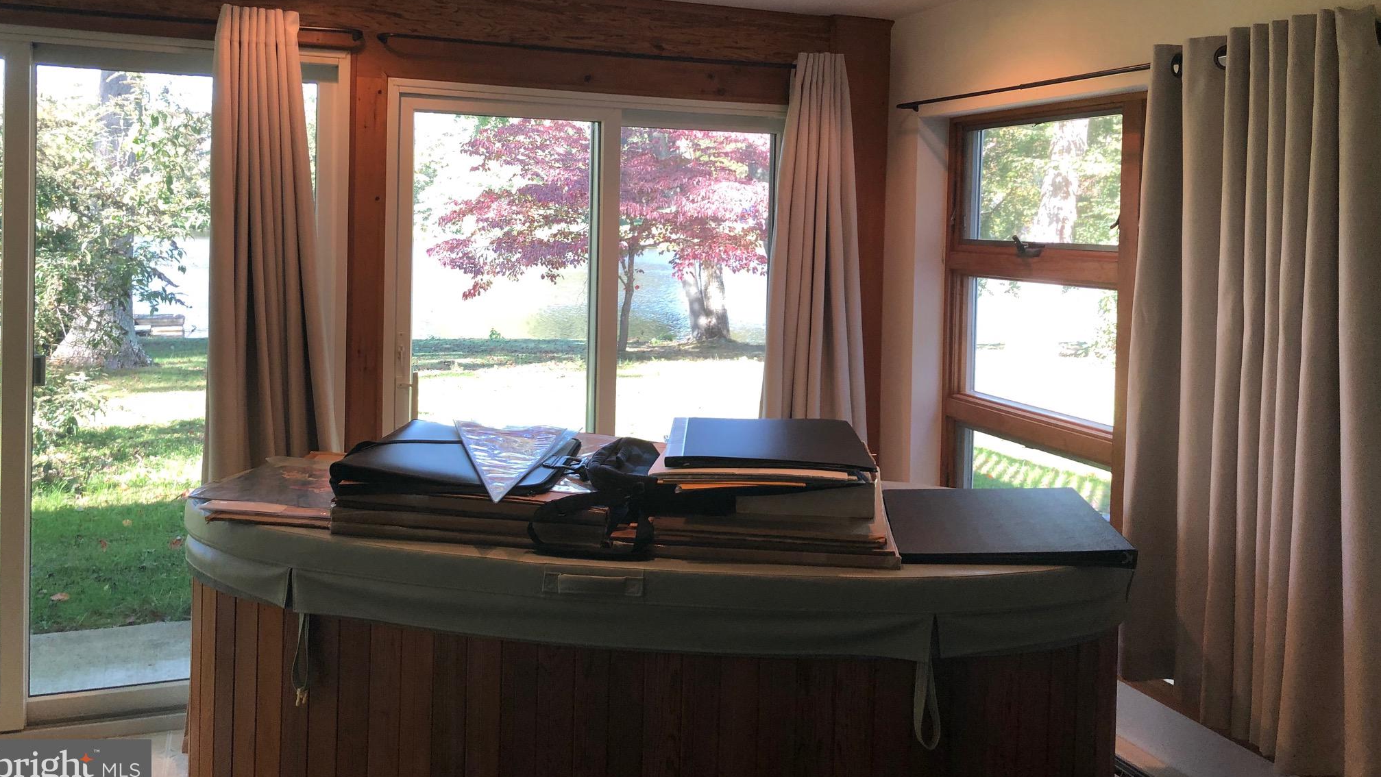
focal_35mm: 31
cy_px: 269
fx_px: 1135
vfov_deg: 37.4
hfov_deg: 62.6
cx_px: 682
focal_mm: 4
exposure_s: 1/50
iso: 32
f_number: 1.8
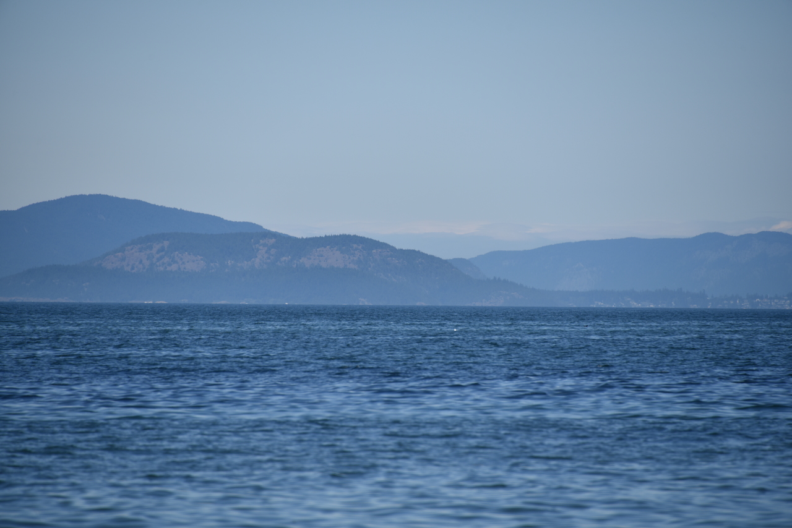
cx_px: 396
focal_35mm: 300
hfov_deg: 6.9
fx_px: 6601
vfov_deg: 4.6
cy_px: 264
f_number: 7.1
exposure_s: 1/640
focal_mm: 300
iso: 100
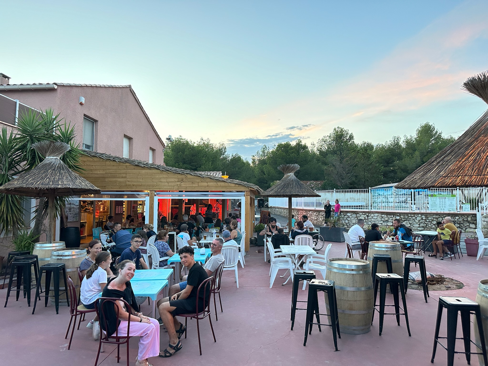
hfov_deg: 71.6
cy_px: 183
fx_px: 338
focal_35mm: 24
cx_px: 244
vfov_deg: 56.8
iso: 200
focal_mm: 6.86
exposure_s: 1/100
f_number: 1.78
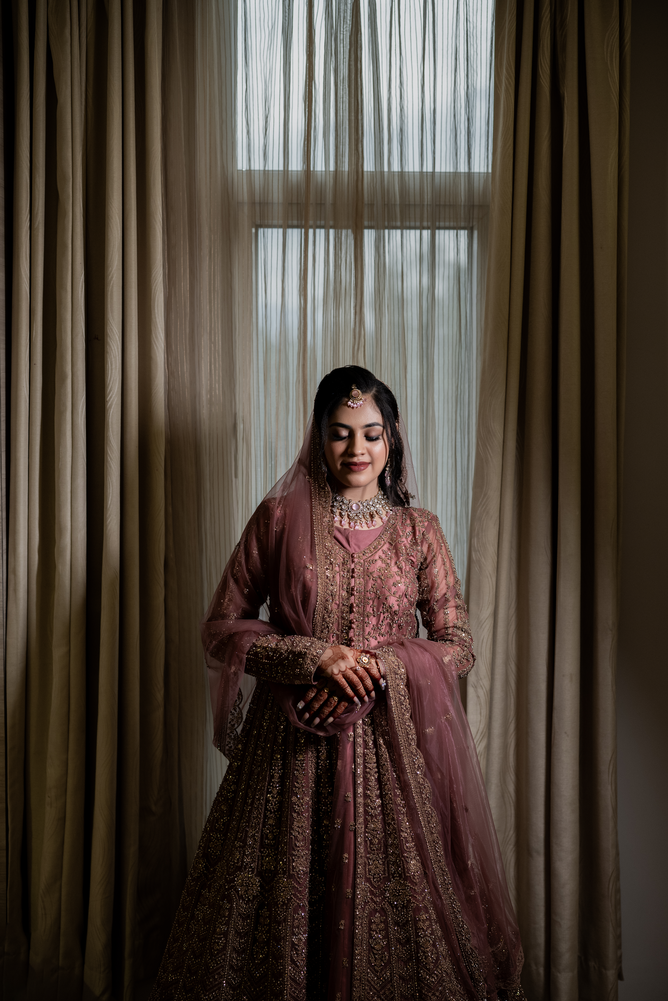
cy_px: 500
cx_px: 334
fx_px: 1392
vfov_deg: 39.6
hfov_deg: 27.0
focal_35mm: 50
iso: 500
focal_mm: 50
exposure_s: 1/200
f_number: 2.2
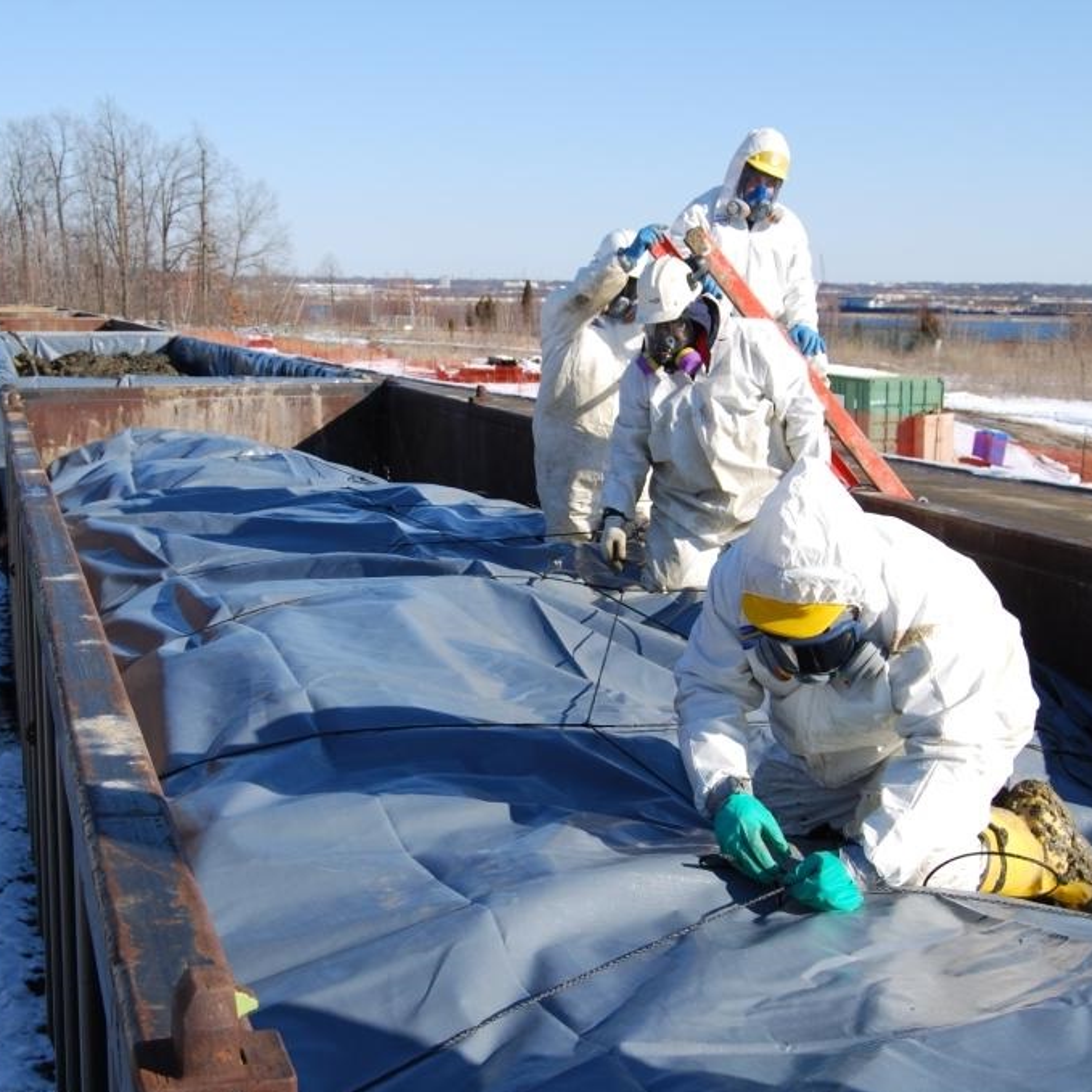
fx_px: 1785
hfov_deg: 34.0
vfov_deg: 34.0
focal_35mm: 50
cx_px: 465
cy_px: 548
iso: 100
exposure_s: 1/250
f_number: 8
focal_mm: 26
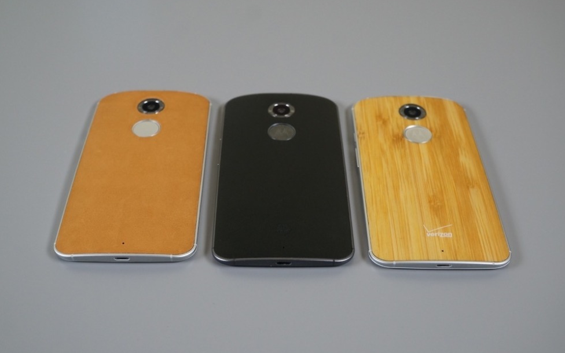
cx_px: 283
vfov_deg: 28.0
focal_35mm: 46
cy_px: 176
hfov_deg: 43.5
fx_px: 708
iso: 800
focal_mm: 30
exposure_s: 1/60
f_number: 5.6
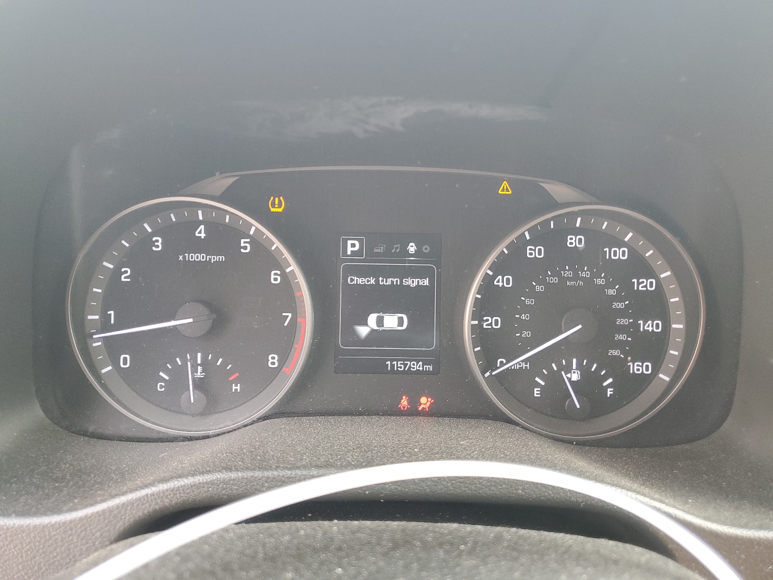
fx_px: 581
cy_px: 290
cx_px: 386
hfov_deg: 67.3
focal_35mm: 26
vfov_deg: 53.1
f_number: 1.5
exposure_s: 1/60.2
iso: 114
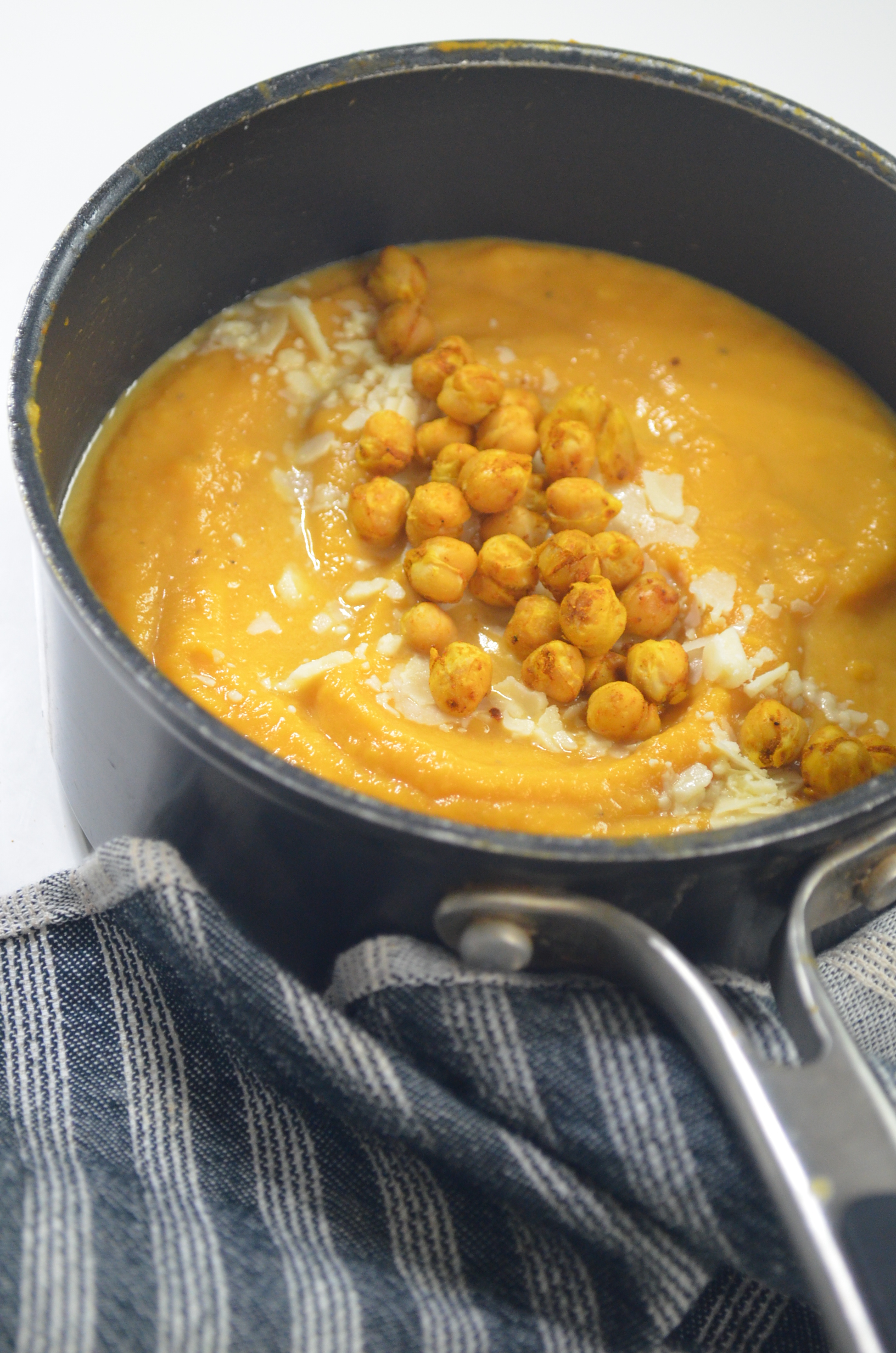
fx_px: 2587
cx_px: 448
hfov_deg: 19.6
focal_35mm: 69
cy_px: 676
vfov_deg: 29.3
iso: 1600
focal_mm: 46
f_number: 5.3
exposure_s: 1/40
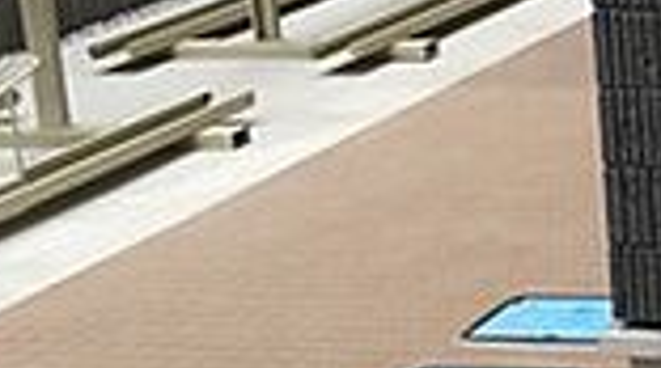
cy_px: -59
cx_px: 1288
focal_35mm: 130
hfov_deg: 14.1
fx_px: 2274
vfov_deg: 9.2
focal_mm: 4.15
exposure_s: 1/354
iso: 25
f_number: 2.2
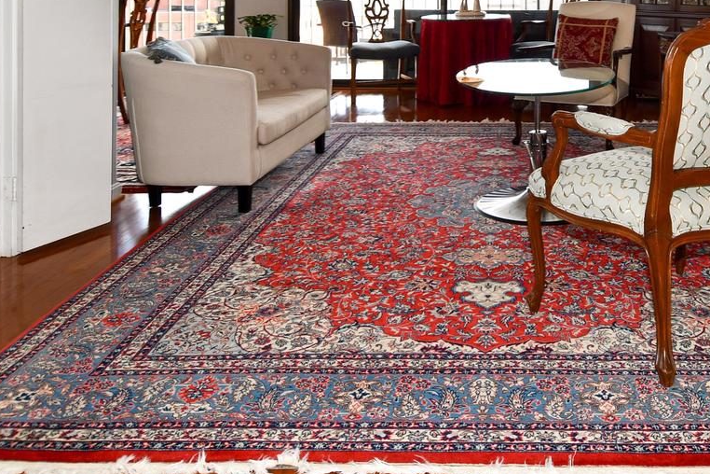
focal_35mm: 34
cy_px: 53
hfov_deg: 53.9
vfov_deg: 36.6
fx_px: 671
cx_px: 509
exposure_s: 1/125
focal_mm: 12
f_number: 5.6
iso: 200
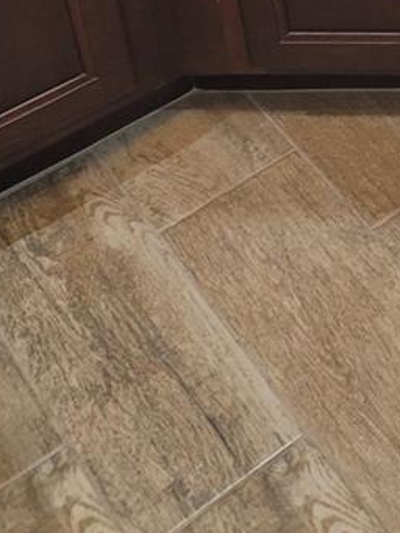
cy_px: -385
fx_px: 1355
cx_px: 686
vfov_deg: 18.3
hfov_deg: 14.9
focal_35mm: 88
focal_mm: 7
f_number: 1.8
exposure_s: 1/60
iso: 200
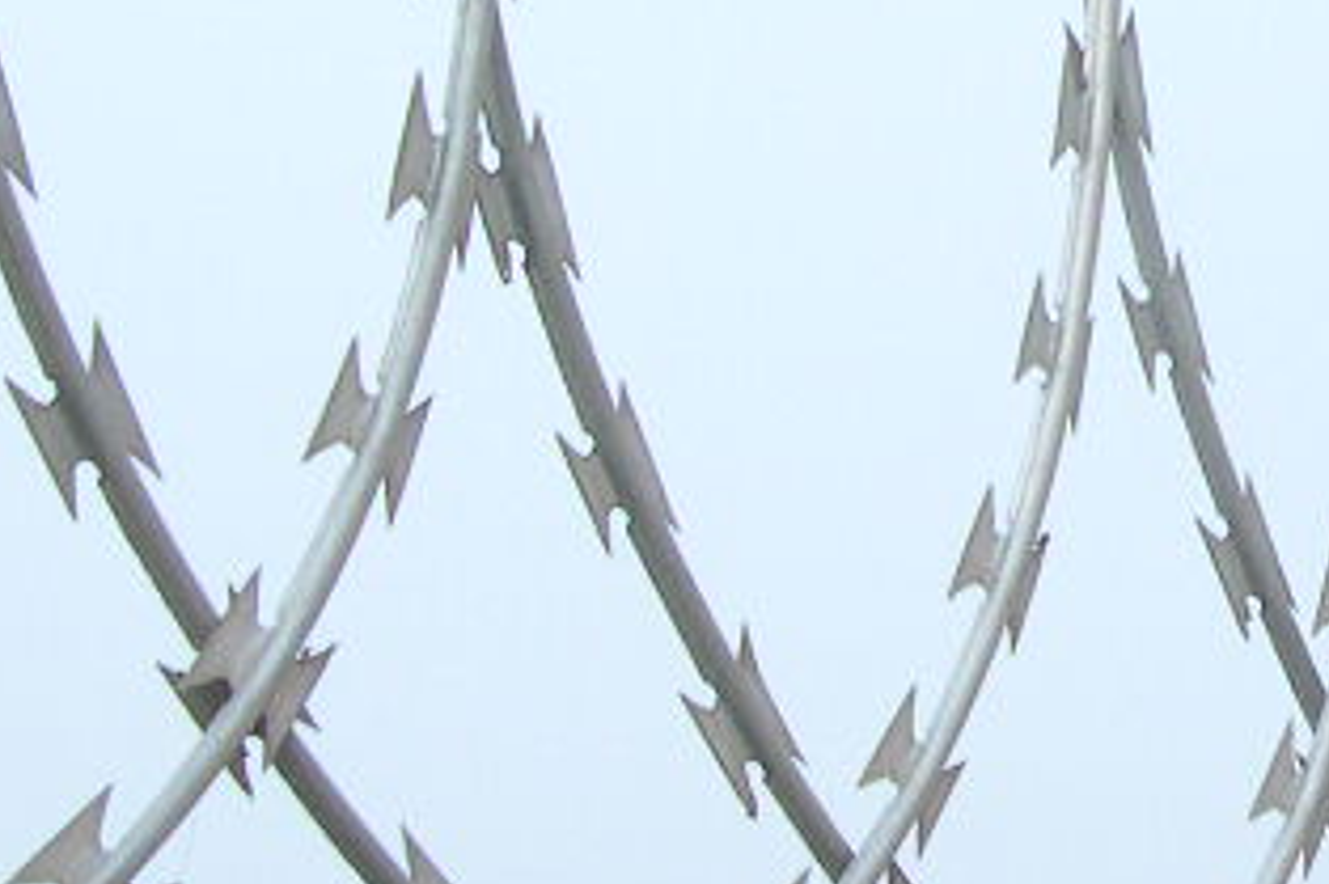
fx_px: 4760
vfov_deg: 10.5
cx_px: 1685
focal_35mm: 129
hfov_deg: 15.2
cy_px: 51
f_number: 7.6
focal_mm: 8
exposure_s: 1/125
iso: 100
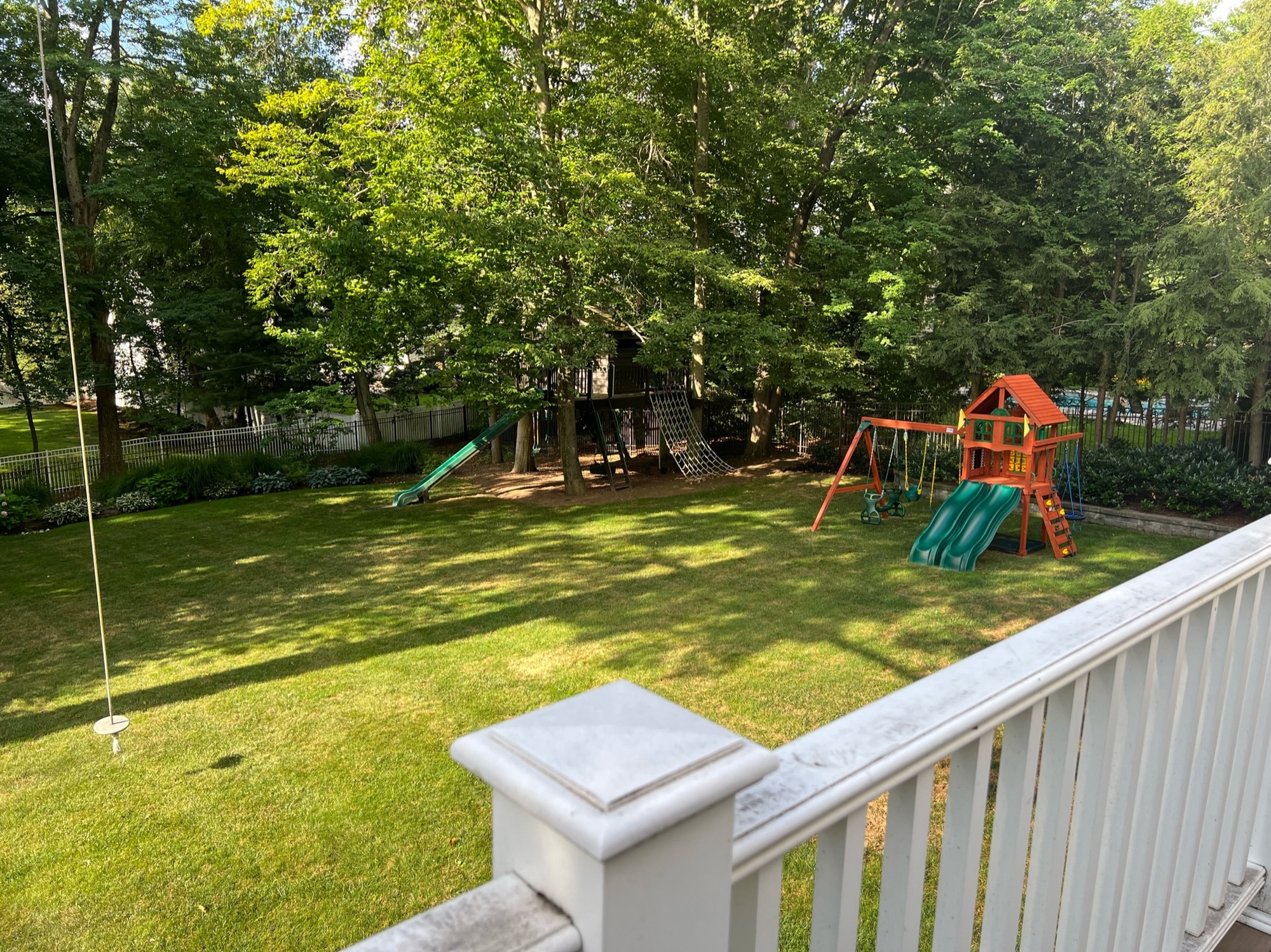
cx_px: 636
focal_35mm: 26
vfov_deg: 53.0
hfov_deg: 67.3
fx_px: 954
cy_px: 476
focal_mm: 5.7
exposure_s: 1/493
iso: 50
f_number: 1.5
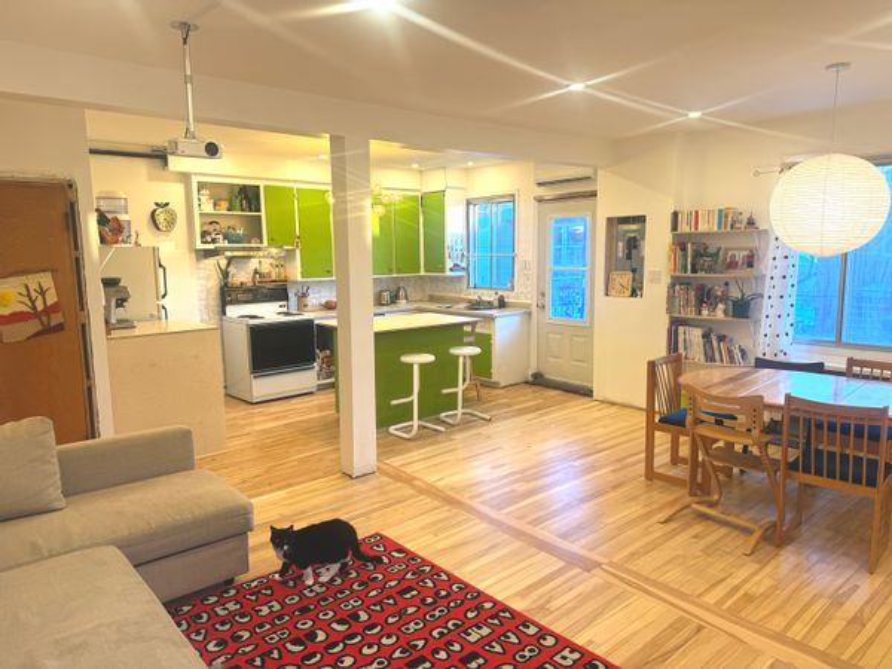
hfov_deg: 71.6
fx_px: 618
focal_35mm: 24
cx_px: 446
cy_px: 334
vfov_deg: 56.8
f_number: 1.78
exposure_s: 1/120
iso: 100
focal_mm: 6.76
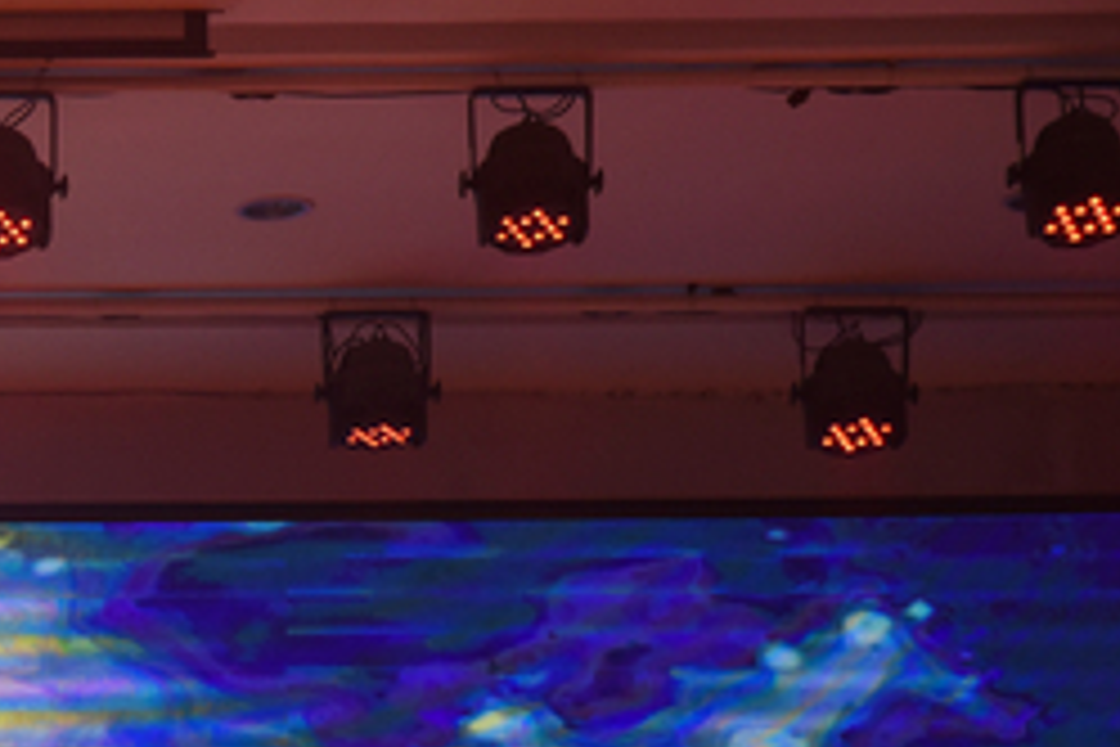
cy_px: 1179
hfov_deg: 9.9
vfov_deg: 6.8
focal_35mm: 199
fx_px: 6191
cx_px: -675
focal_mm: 62
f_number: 4.5
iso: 1000
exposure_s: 1/320
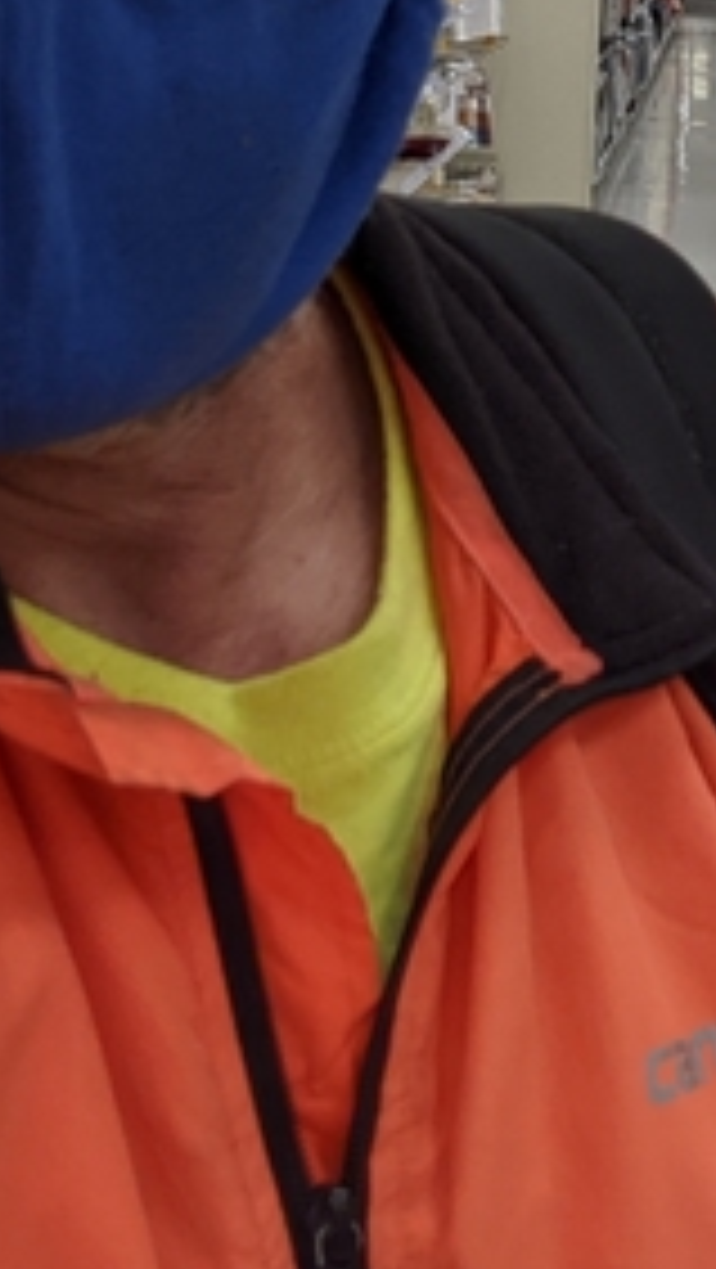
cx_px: 711
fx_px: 2796
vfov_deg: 24.8
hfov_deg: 14.4
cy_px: 130
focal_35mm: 83
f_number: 1.8
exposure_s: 1/102
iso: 51
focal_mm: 2.97
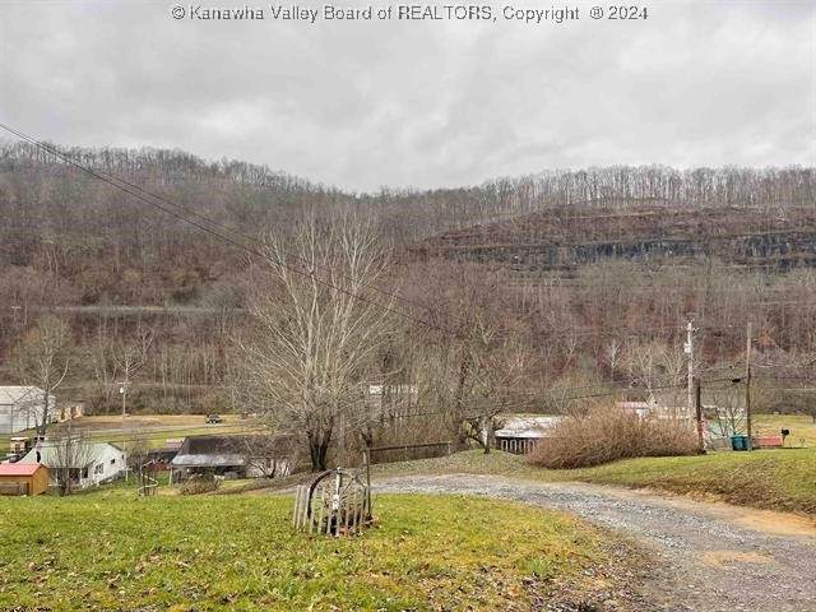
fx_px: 589
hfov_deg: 69.4
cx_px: 408
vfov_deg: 54.9
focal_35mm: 25
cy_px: 306
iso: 32
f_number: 1.6
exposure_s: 1/343
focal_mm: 5.1
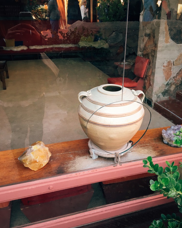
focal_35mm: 31
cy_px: 104
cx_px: 92
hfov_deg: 47.1
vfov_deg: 57.1
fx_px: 209
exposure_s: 1/30
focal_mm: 4.15
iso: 64
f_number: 2.2
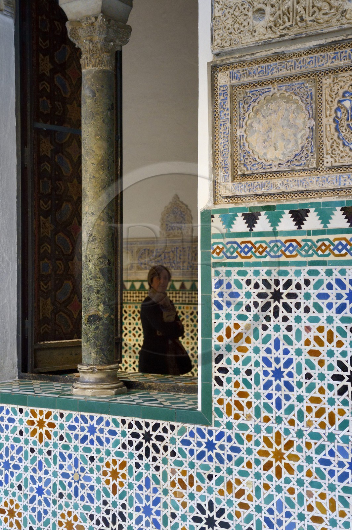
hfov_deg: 25.9
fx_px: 764
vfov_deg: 38.2
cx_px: 176
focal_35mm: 52
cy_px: 265
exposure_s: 1/160
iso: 1600
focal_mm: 52
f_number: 4.5
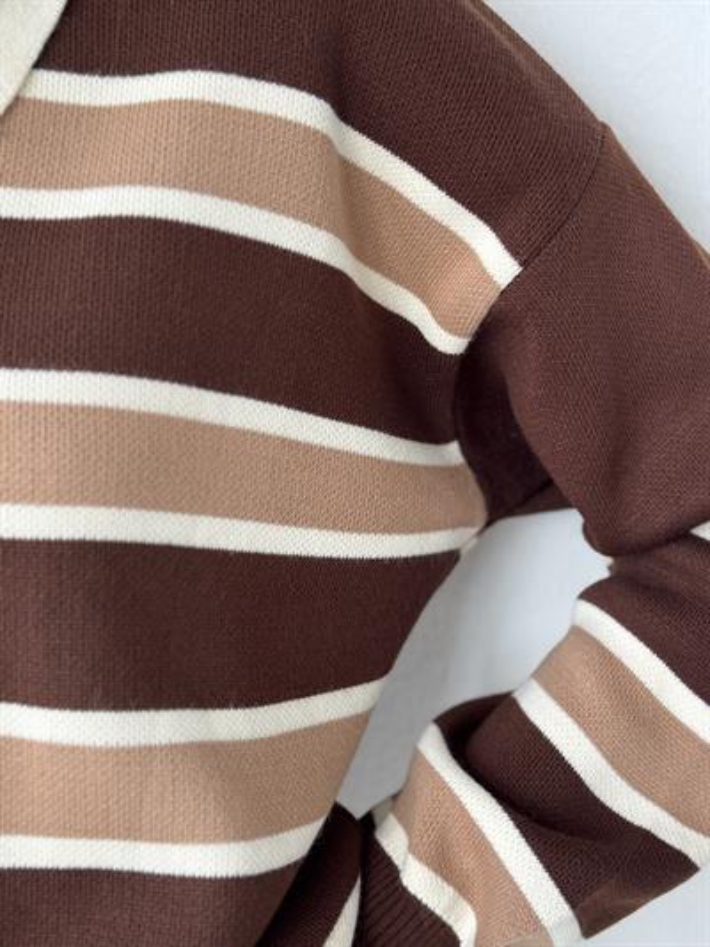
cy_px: 474
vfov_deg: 39.6
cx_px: 355
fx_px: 1312
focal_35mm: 48
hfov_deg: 30.3
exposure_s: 1/115
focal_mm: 6.76
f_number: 1.78
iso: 100
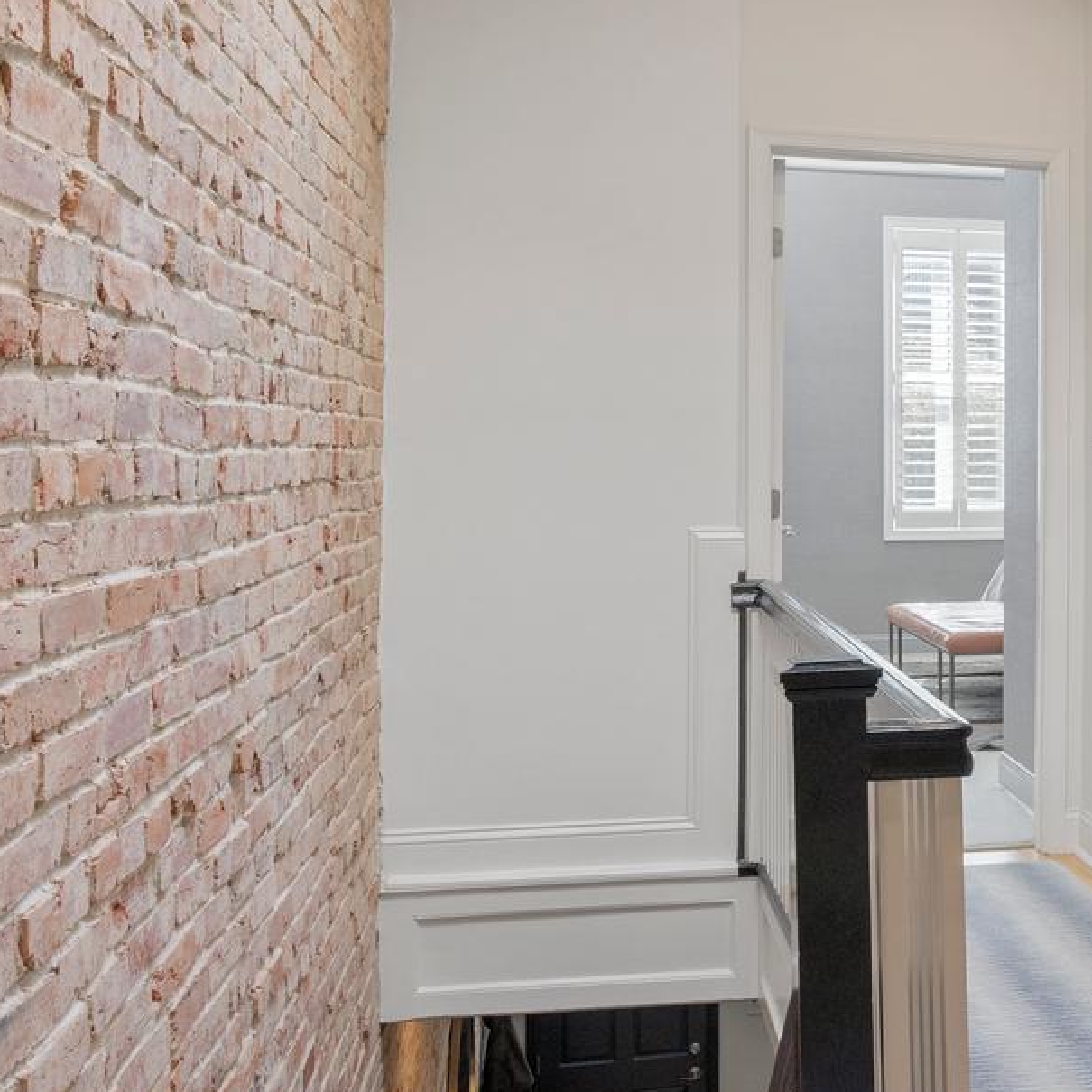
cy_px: 441
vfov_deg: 36.7
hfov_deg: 33.6
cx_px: 1090
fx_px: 1642
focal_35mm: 46
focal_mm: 16
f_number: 8
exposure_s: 1/6
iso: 500
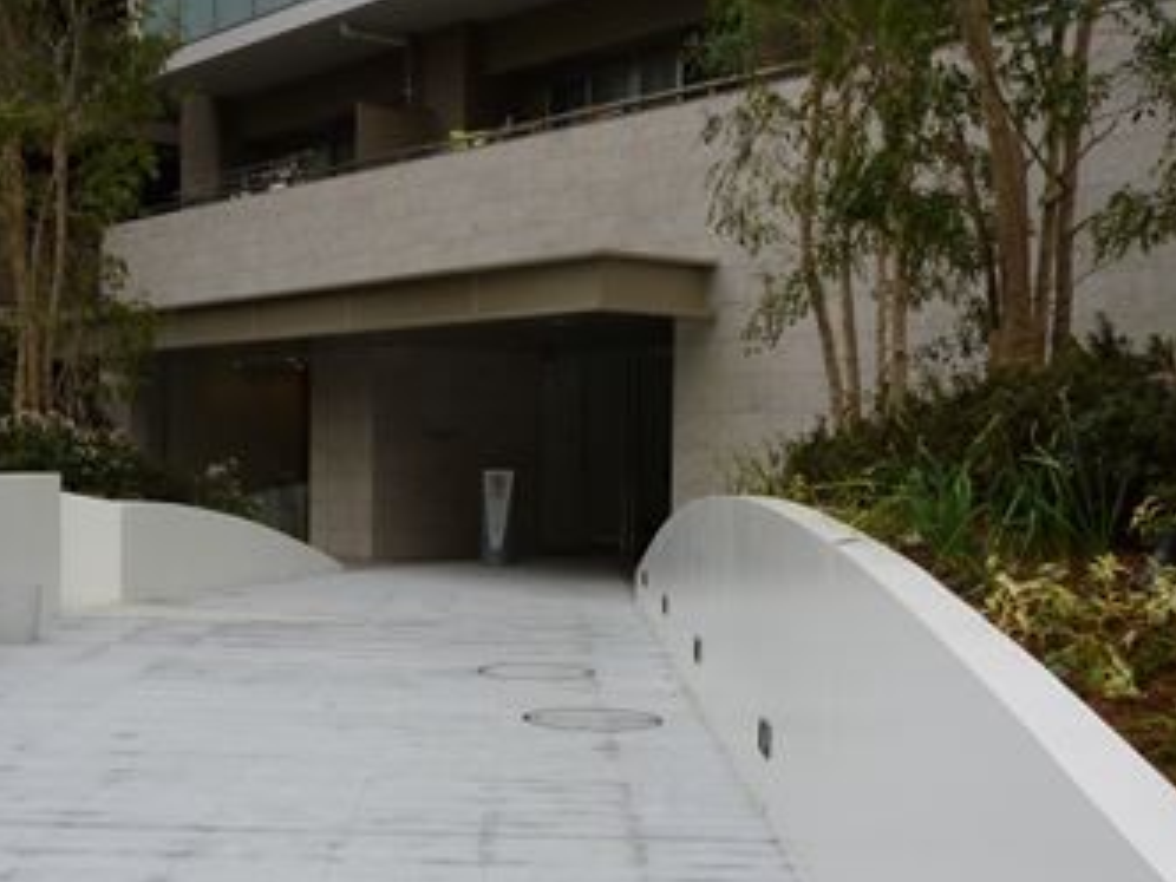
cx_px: 422
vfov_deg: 26.9
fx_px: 1835
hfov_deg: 35.3
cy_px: 556
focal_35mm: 54
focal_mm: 5
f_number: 3.1
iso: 100
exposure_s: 1/400
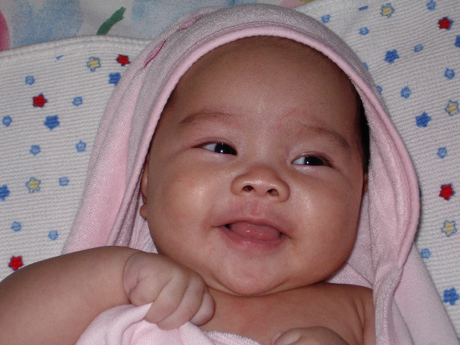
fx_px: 1169
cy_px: 172
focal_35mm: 88
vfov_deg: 16.8
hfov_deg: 22.3
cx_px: 230
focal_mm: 13.3
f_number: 4.2
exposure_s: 1/80
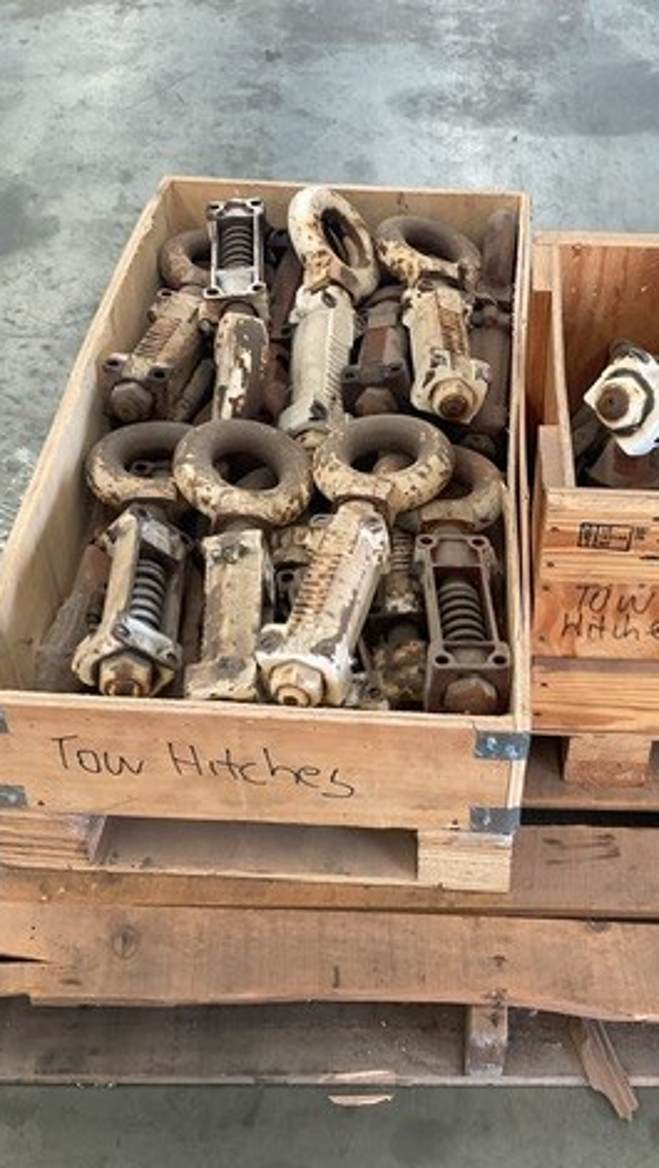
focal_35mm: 43
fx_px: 1333
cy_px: 577
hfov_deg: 27.5
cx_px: 460
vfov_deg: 47.3
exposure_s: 1/60
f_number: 1.8
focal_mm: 3
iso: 50
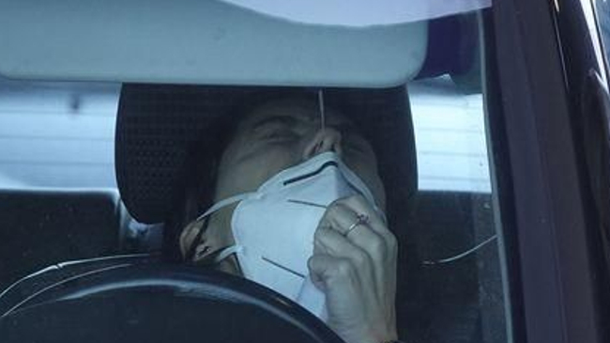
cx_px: 619
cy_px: 172
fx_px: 14228
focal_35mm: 880
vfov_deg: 1.4
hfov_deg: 2.5
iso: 640
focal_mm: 124.94
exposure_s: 1/160
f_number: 4
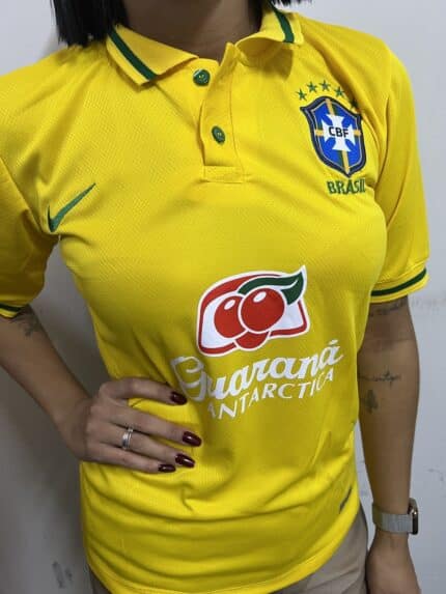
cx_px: 223
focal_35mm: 26
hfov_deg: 53.1
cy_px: 297
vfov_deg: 67.3
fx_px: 446
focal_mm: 5.7
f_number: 1.5
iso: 250
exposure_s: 1/60
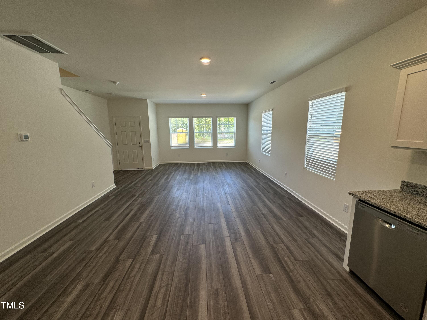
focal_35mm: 14
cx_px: 214
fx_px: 173
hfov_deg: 102.1
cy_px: 160
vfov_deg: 85.7
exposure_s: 1/120
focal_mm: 2.22
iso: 100
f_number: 2.2
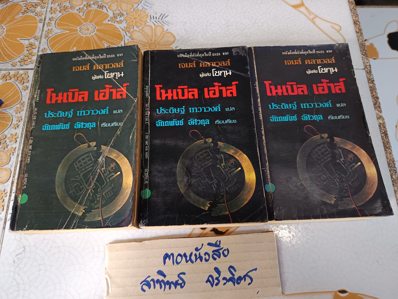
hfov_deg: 71.6
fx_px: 276
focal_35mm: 24
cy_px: 150
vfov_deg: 56.8
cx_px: 199
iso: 959
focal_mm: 5.31
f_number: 1.7
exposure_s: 1/50
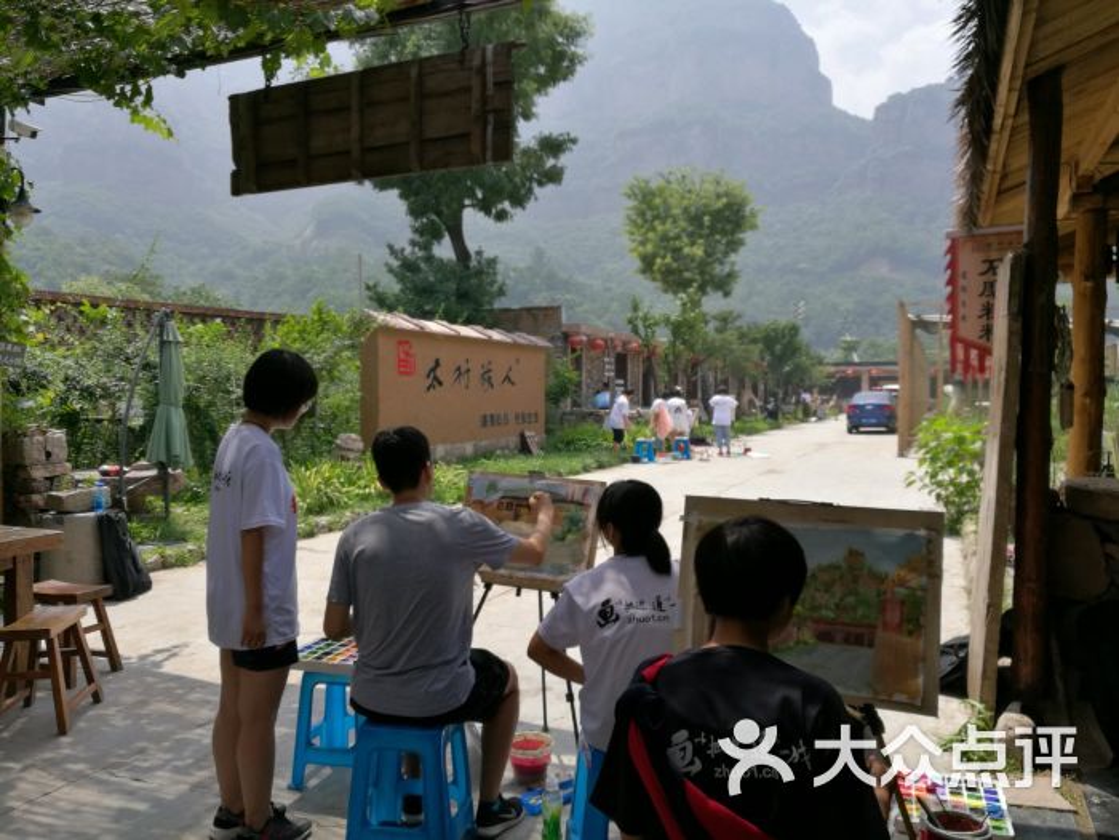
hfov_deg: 65.3
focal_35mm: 27
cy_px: 420
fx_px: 873
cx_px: 560
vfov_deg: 51.4
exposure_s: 1/667
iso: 50
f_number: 2.2
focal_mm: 4.5
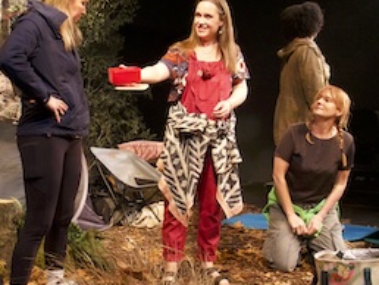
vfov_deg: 23.7
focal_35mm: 62
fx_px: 679
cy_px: 120
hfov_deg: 31.0
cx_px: 132
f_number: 3.2
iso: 3200
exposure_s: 1/60
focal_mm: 15
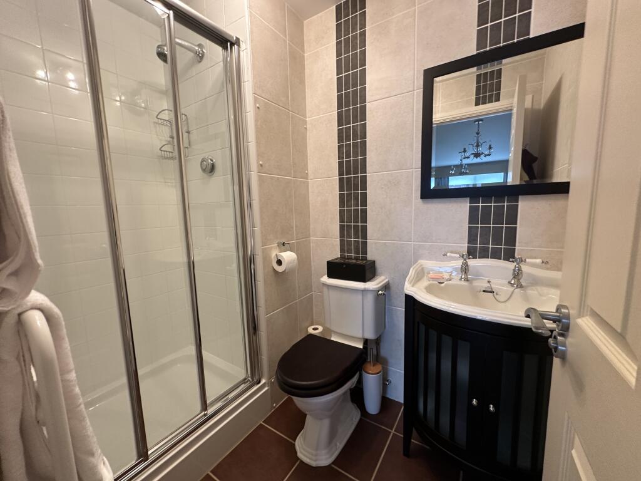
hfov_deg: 102.1
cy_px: 240
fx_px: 259
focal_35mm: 14
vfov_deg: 85.7
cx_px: 320
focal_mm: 2.22
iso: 160
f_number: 2.2
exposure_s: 1/50
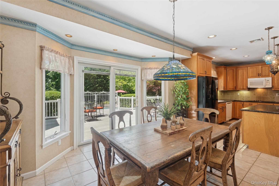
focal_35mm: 16
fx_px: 124
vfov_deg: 73.8
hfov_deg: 96.7
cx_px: 140
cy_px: 93
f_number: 9
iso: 200
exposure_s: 1/20
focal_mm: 16
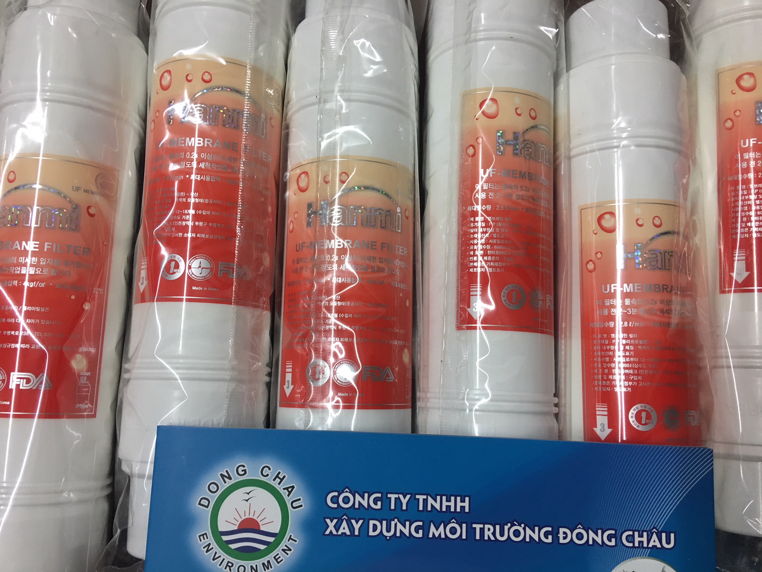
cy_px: 286
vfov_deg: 48.2
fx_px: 638
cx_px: 381
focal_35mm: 29
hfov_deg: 61.7
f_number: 2.2
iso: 64
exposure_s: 1/17
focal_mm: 4.15
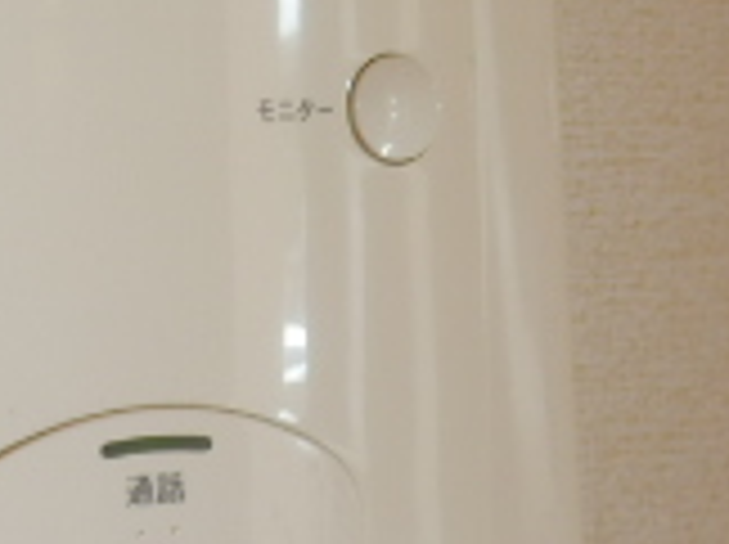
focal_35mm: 95
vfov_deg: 15.3
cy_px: 13
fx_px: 1998
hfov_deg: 20.5
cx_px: 184
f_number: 3
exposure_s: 1/40
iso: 80
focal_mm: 4.2
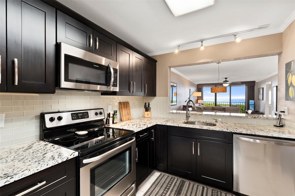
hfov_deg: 100.4
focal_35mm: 15
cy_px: 98
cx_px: 148
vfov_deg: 77.3
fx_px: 123
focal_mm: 10
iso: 400
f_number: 8
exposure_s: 1/5
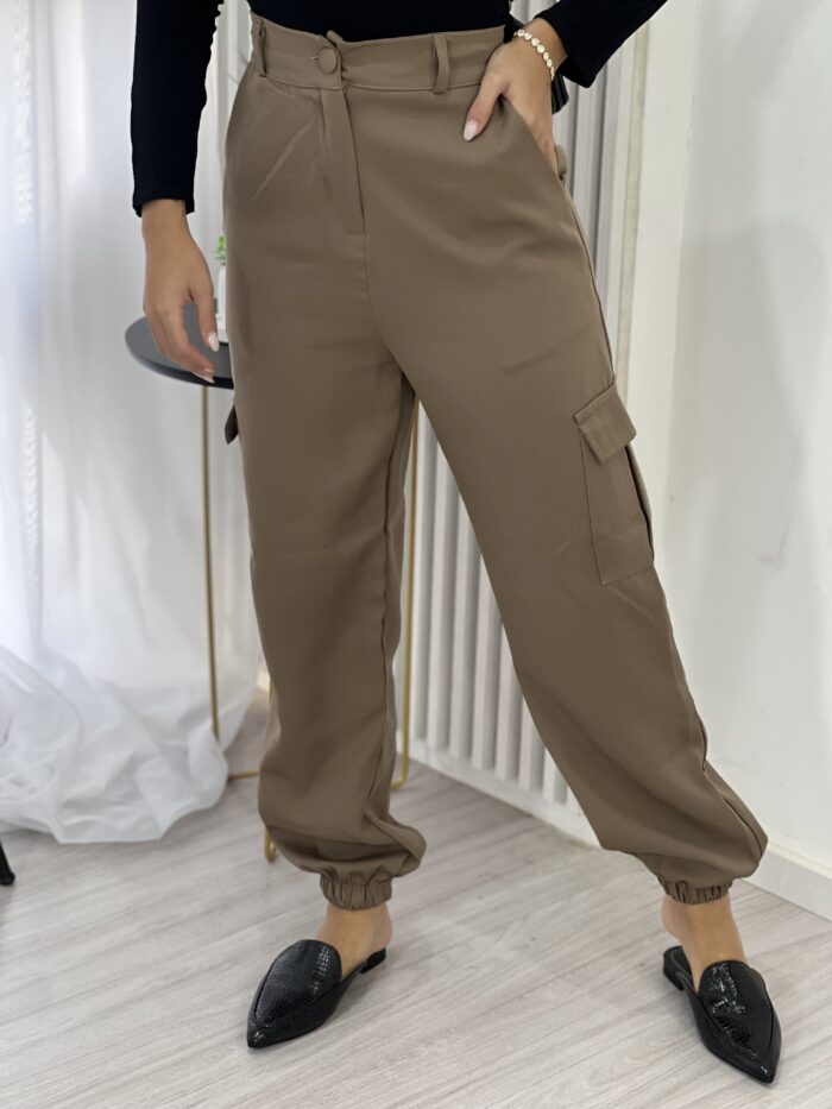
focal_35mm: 77
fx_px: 2467
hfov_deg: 19.1
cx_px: 416
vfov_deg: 25.3
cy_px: 554
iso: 125
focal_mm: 9
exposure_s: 1/120
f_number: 2.8
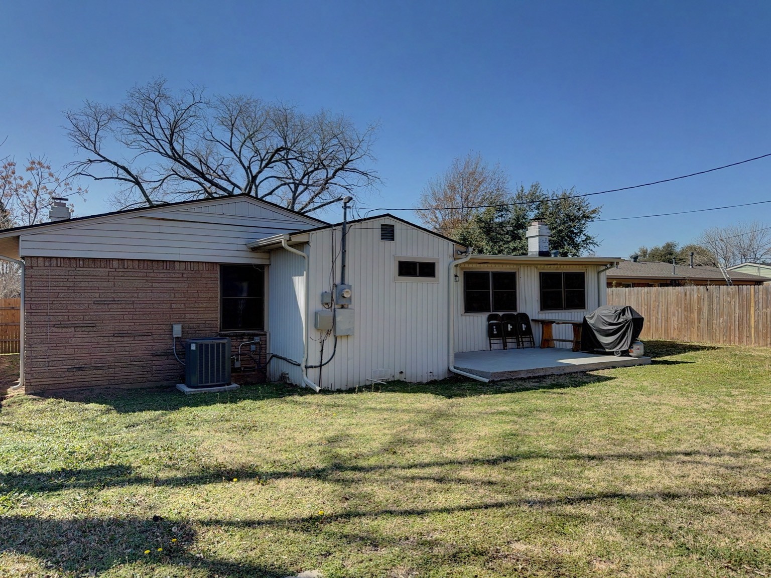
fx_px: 535
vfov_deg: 56.8
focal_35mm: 24
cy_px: 289
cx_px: 386
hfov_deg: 71.6
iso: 80
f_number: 1.78
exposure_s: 1/3096
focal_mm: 6.76
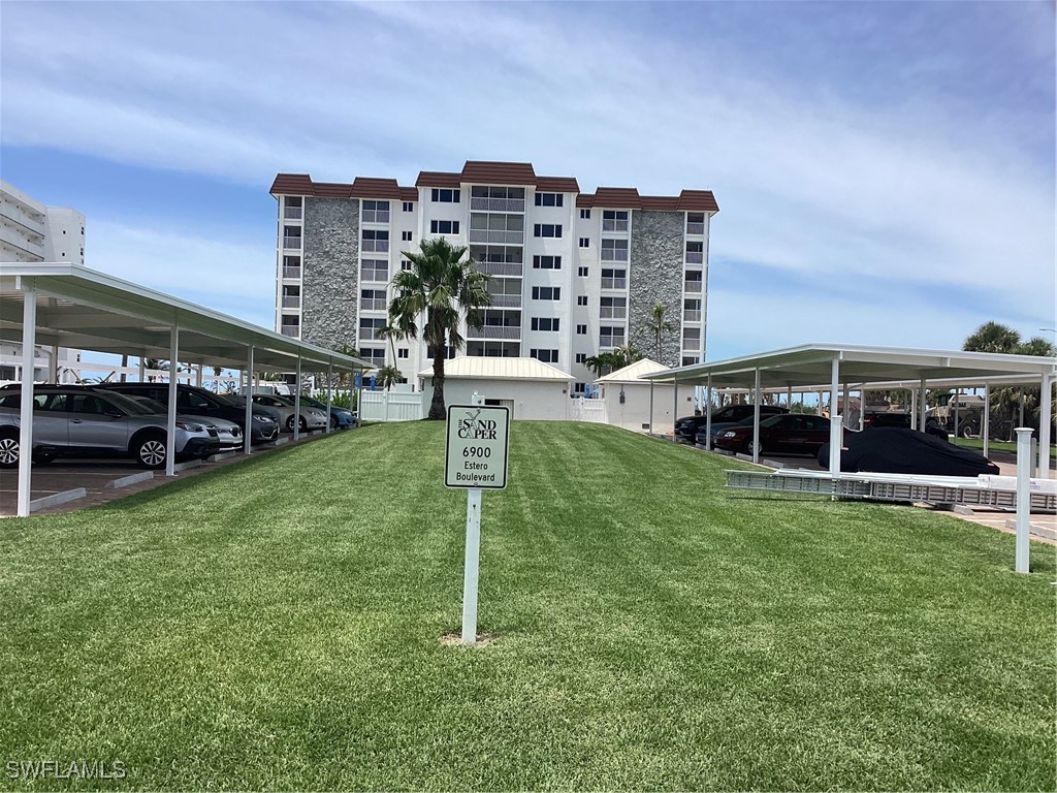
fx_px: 947
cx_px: 528
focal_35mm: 31
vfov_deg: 45.4
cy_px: 396
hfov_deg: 58.4
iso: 25
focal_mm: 3.3
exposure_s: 1/1597
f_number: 2.4
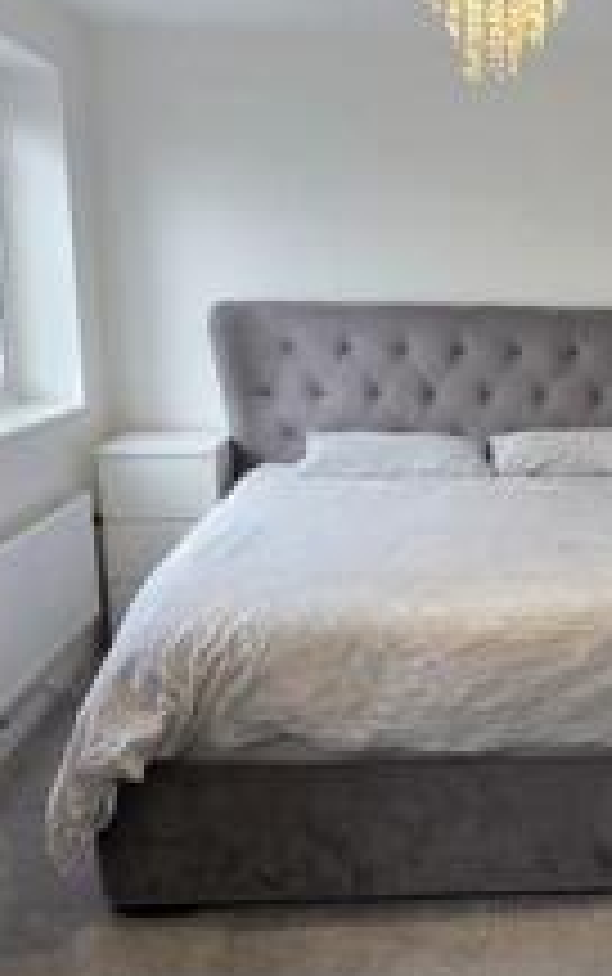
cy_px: 510
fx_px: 985
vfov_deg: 52.7
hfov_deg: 32.9
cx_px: 538
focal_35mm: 37
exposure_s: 1/100
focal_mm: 2.2
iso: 160
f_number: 1.9
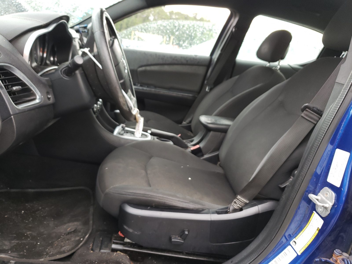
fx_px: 264
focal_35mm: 26
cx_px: 176
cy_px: 132
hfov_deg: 67.3
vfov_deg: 53.1
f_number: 1.5
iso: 73
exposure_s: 1/50
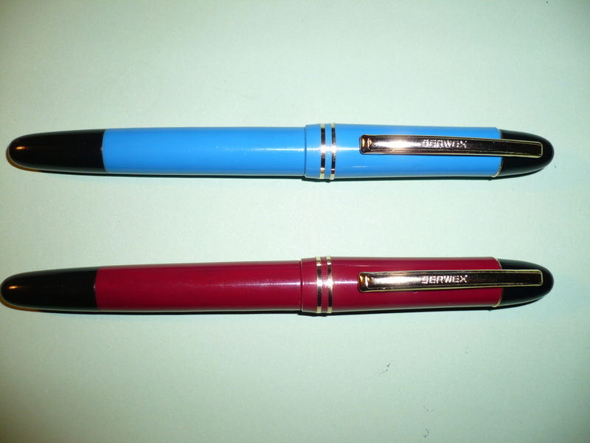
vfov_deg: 40.7
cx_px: 295
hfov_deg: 52.6
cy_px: 222
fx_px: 597
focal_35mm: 35
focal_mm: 5.8
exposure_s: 1/30
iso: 100
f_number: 2.8
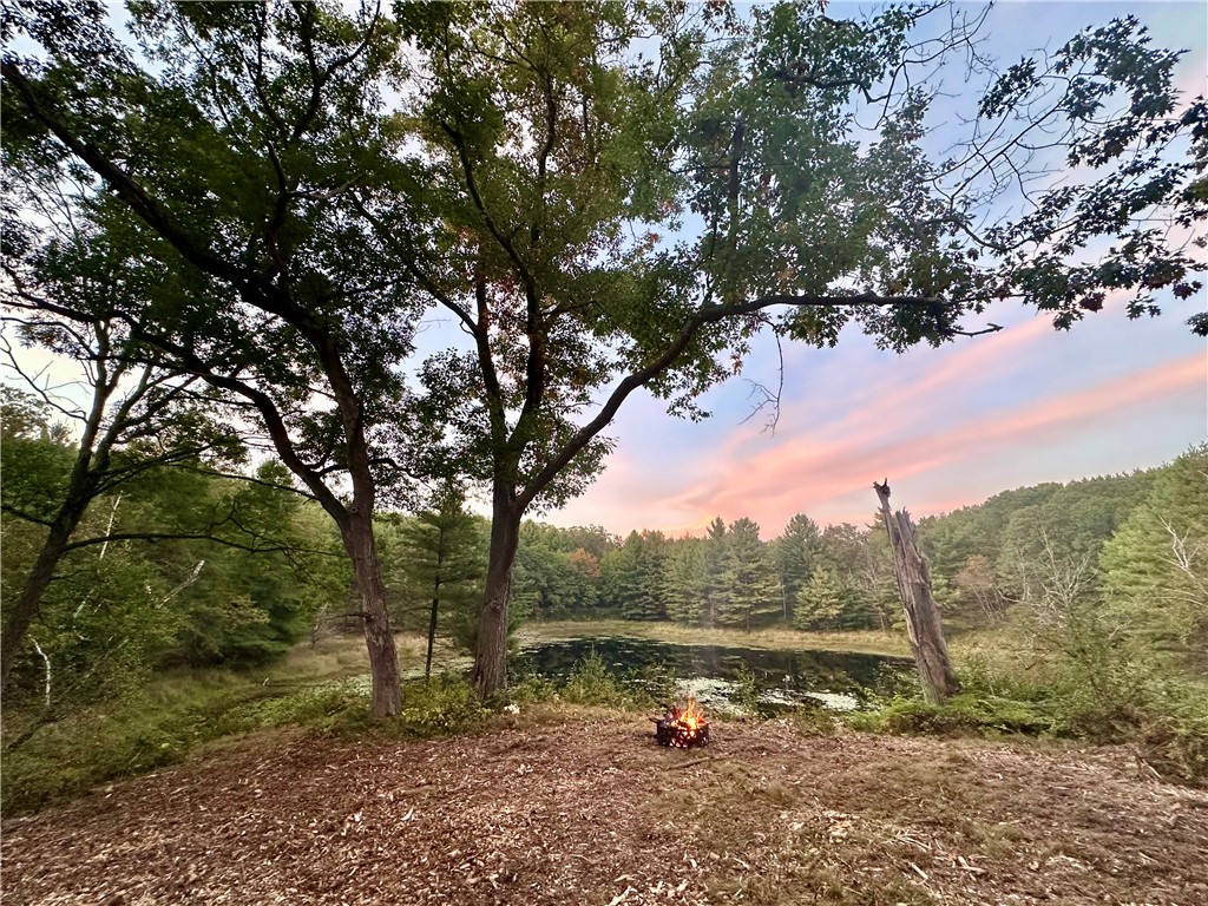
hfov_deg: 102.1
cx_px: 604
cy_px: 453
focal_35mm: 14
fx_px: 489
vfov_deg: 85.7
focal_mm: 2.22
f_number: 2.2
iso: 320
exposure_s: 1/88
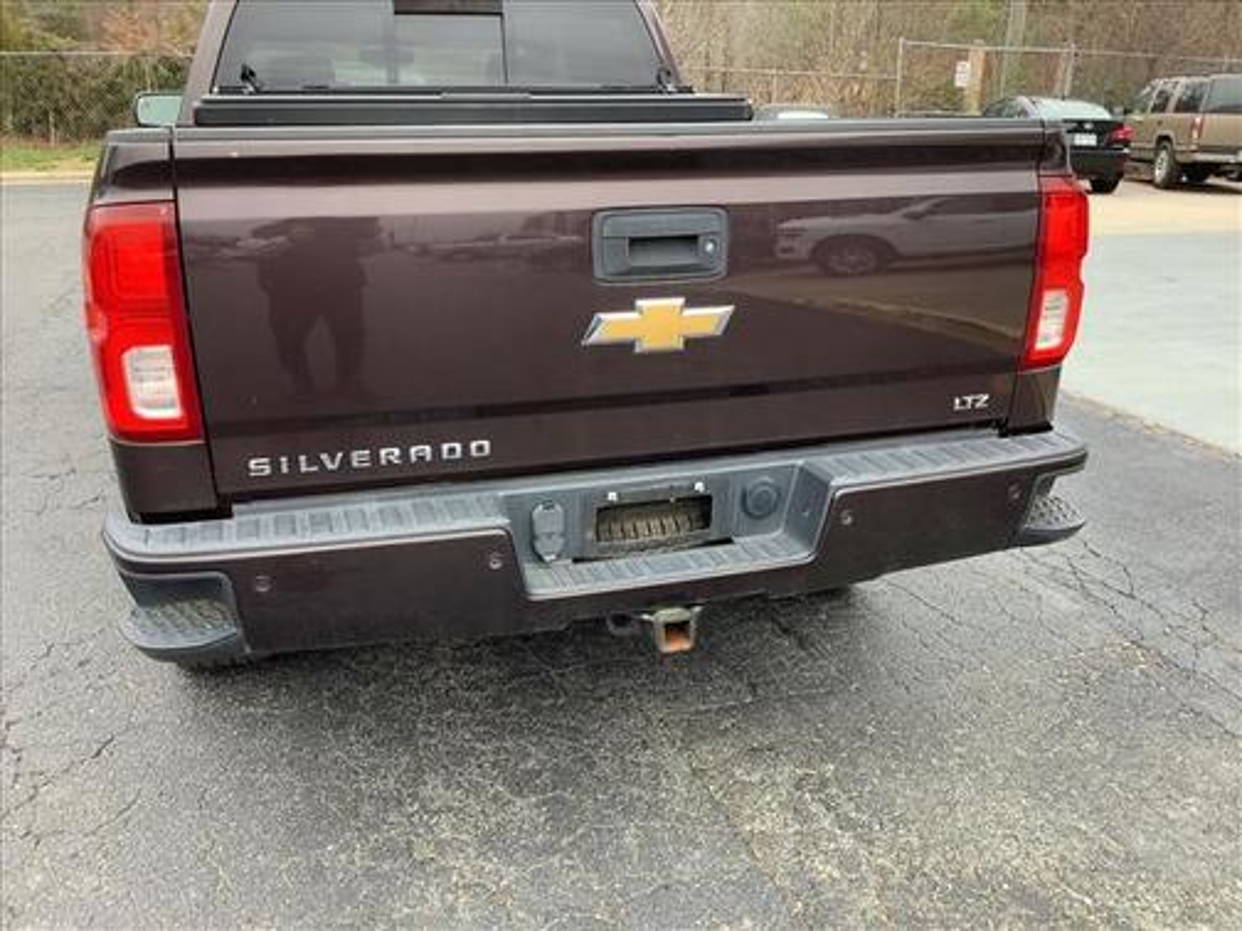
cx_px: 621
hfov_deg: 58.4
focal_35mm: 31
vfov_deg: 45.4
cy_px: 466
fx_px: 1112
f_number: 2.4
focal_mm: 3.3
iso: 50
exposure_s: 1/120
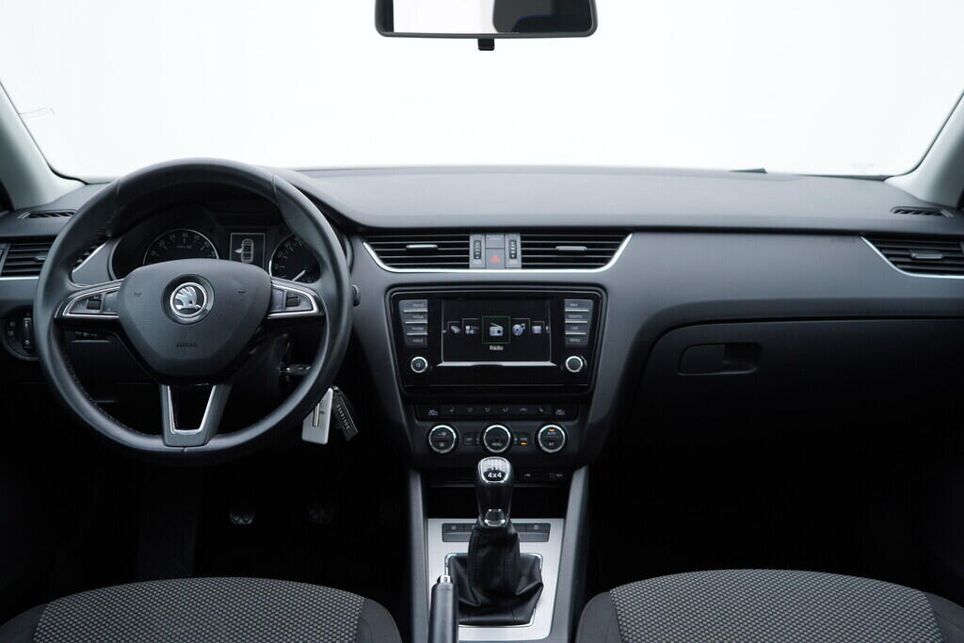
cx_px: 482
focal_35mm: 36
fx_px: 964
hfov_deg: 53.1
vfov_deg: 36.9
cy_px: 322
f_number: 2.8
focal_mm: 24
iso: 125
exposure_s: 1/40
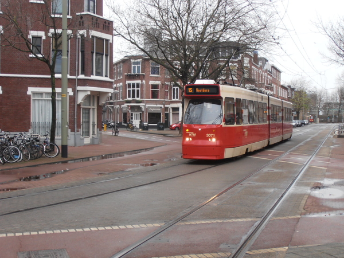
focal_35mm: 57
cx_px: 172
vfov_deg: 25.7
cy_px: 129
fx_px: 566
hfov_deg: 33.8
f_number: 4.5
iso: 100
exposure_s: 1/40
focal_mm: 10.04
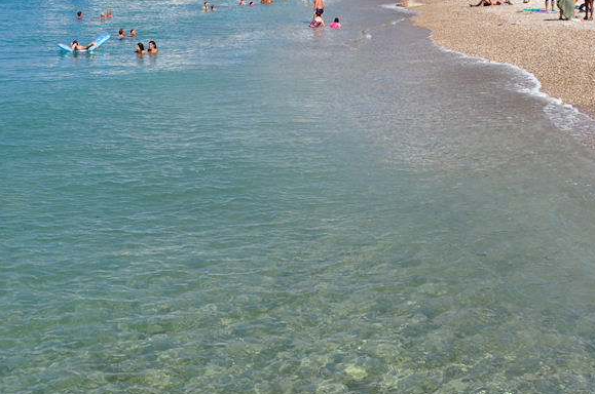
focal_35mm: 56
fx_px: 924
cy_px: 28
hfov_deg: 35.6
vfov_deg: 23.4
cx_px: 236
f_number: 11
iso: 200
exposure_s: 1/400
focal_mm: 18
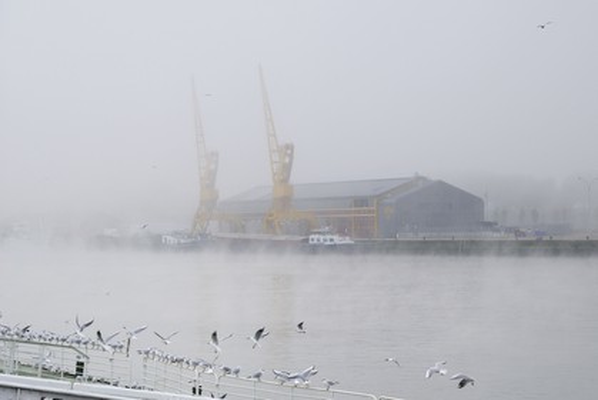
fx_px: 1496
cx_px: 299
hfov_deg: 22.6
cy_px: 200
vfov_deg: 15.2
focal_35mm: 90
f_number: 6.3
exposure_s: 1/320
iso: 800
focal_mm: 90
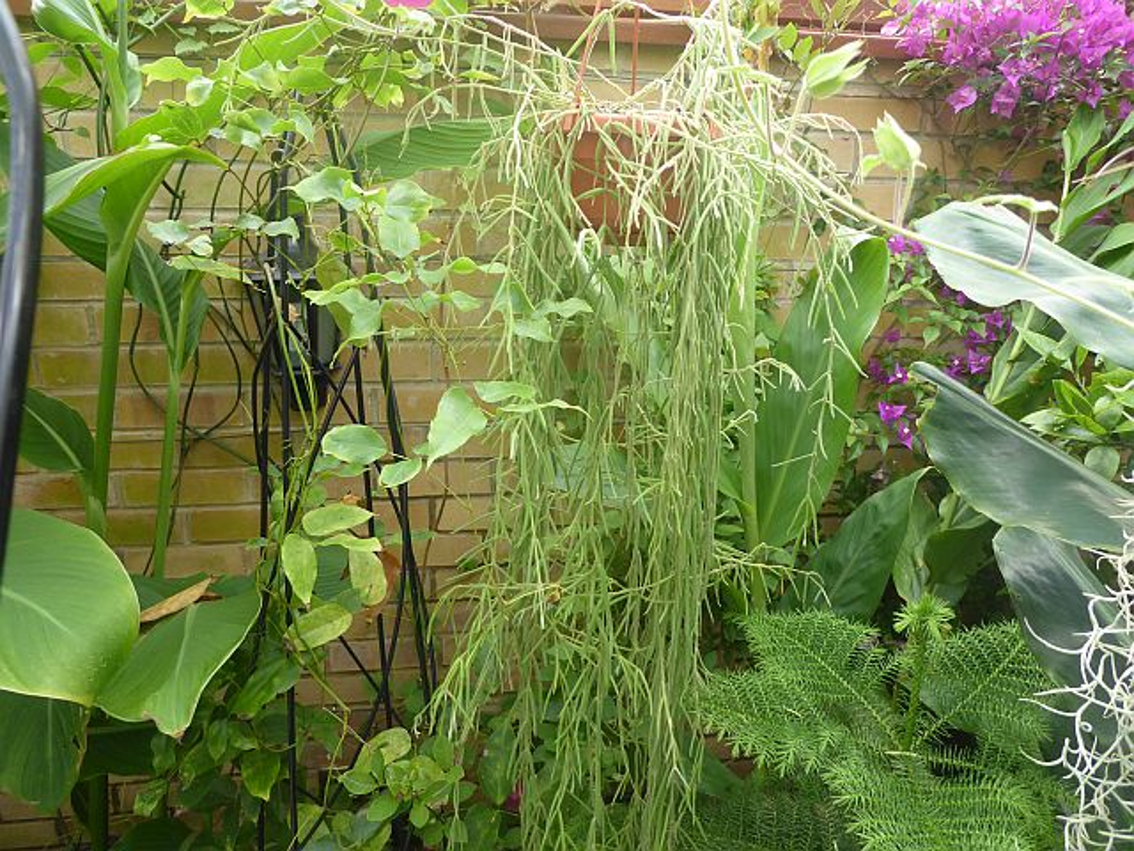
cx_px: 567
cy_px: 426
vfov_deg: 54.9
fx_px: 819
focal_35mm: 25
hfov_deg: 69.4
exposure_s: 1/60
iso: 160
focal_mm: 4.3
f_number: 3.3
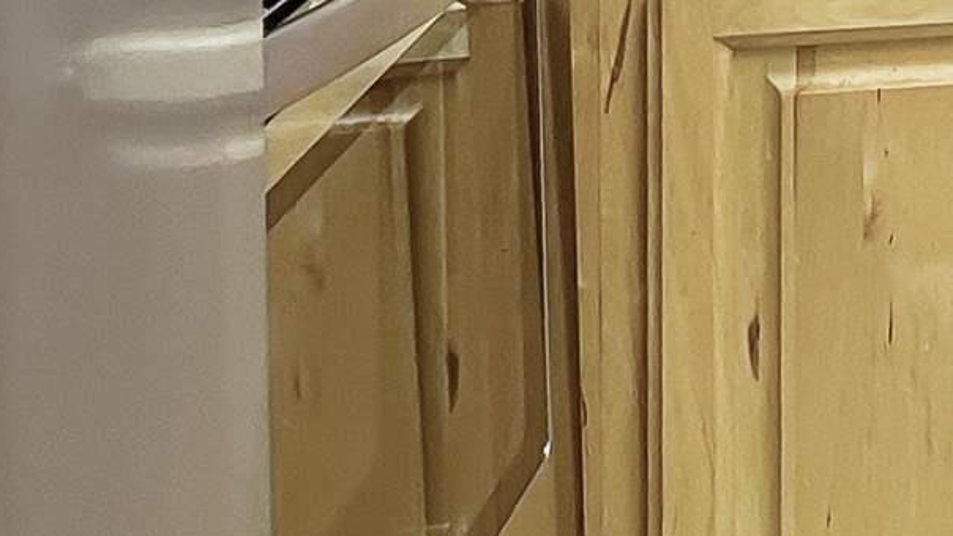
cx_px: 2253
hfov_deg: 12.7
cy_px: -706
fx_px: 3361
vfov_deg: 8.4
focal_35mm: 133
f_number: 1.78
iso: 200
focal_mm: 6.86
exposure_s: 1/60
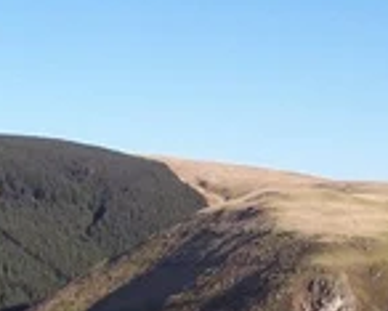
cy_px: 266
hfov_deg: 16.1
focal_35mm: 119
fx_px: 1367
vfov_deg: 12.9
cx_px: 300
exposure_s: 1/350
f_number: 5.6
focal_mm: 5.6
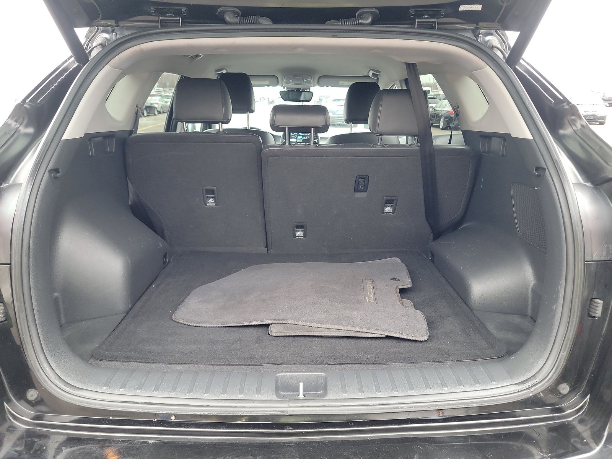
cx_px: 306
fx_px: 424
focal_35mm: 24
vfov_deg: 56.8
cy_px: 230
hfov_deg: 71.6
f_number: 1.8
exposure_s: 1/59
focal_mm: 6.7
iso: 353
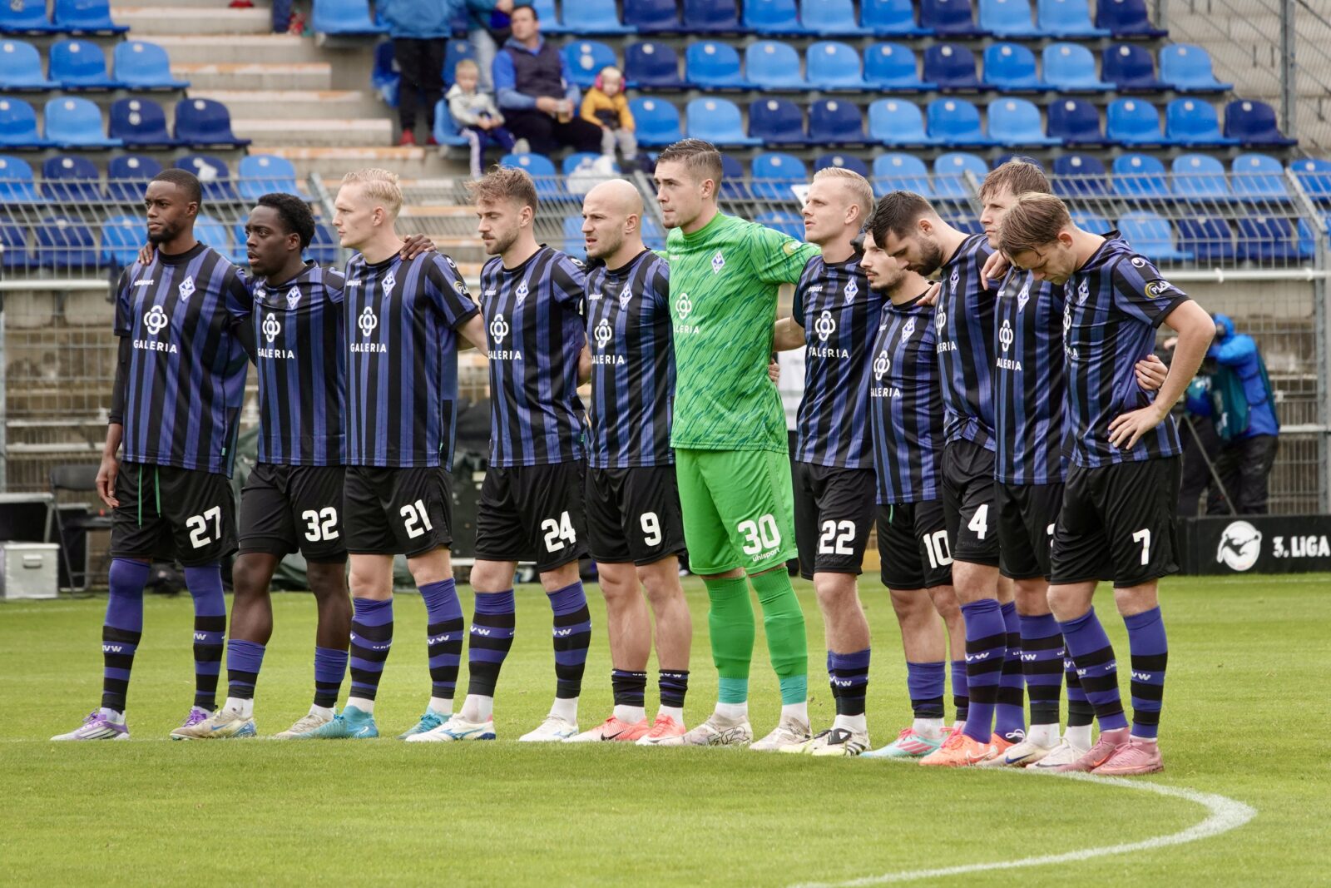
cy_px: 444
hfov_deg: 5.4
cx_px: 666
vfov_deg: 3.6
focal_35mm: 380
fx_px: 14050
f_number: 4
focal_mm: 139.53
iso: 320
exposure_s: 1/250
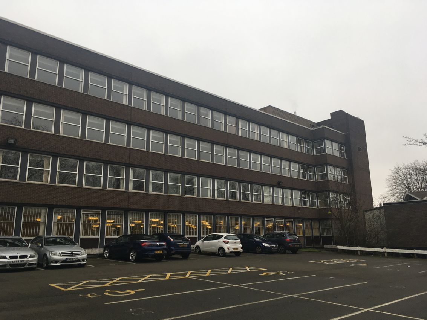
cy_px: 160
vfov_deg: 48.2
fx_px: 358
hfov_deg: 61.7
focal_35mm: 29
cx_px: 214
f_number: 2.2
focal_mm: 4.15
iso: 25
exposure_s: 1/100
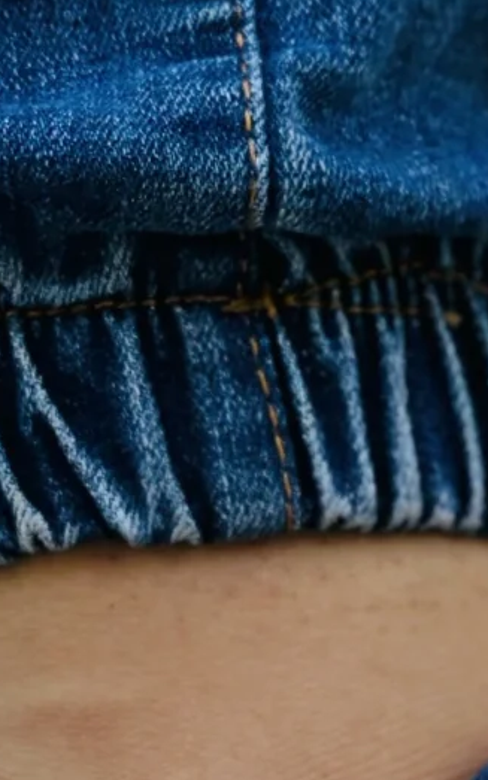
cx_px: 552
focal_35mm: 249
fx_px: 5297
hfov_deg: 5.3
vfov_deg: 8.3
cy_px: 931
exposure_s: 1/1751
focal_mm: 6.86
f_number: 1.78
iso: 100
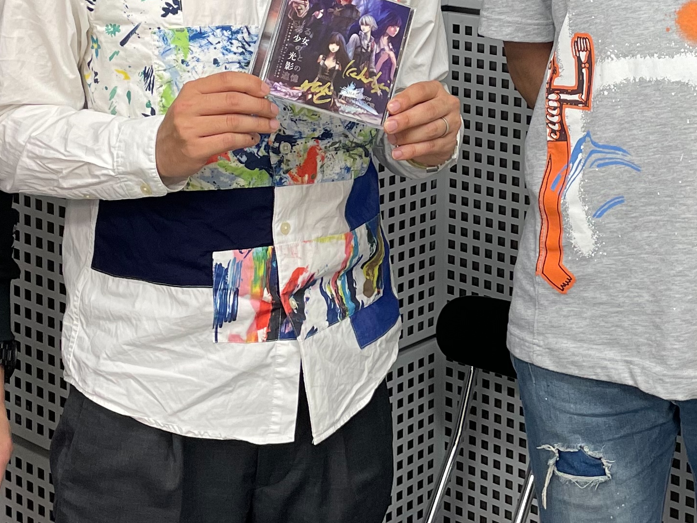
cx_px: 492
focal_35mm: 73
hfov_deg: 26.4
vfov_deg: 19.6
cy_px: 3
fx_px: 1470
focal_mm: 4.2
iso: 125
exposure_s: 1/100
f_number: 1.6
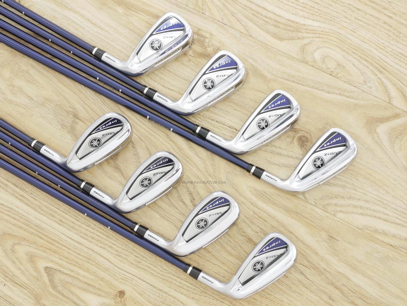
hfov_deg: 38.2
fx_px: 588
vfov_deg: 29.1
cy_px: 153
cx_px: 204
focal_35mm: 50
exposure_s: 1/40
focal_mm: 25
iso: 1600
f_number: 4.5
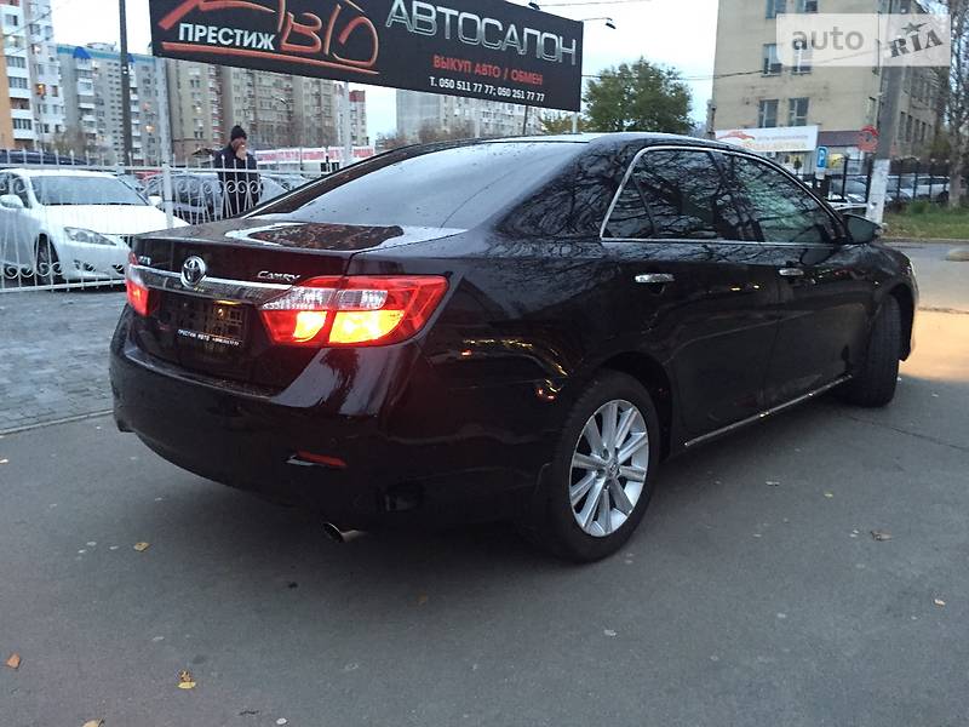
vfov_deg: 48.2
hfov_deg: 61.7
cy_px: 364
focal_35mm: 29
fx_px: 812
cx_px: 484
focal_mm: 4.2
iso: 250
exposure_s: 1/17
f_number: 2.2
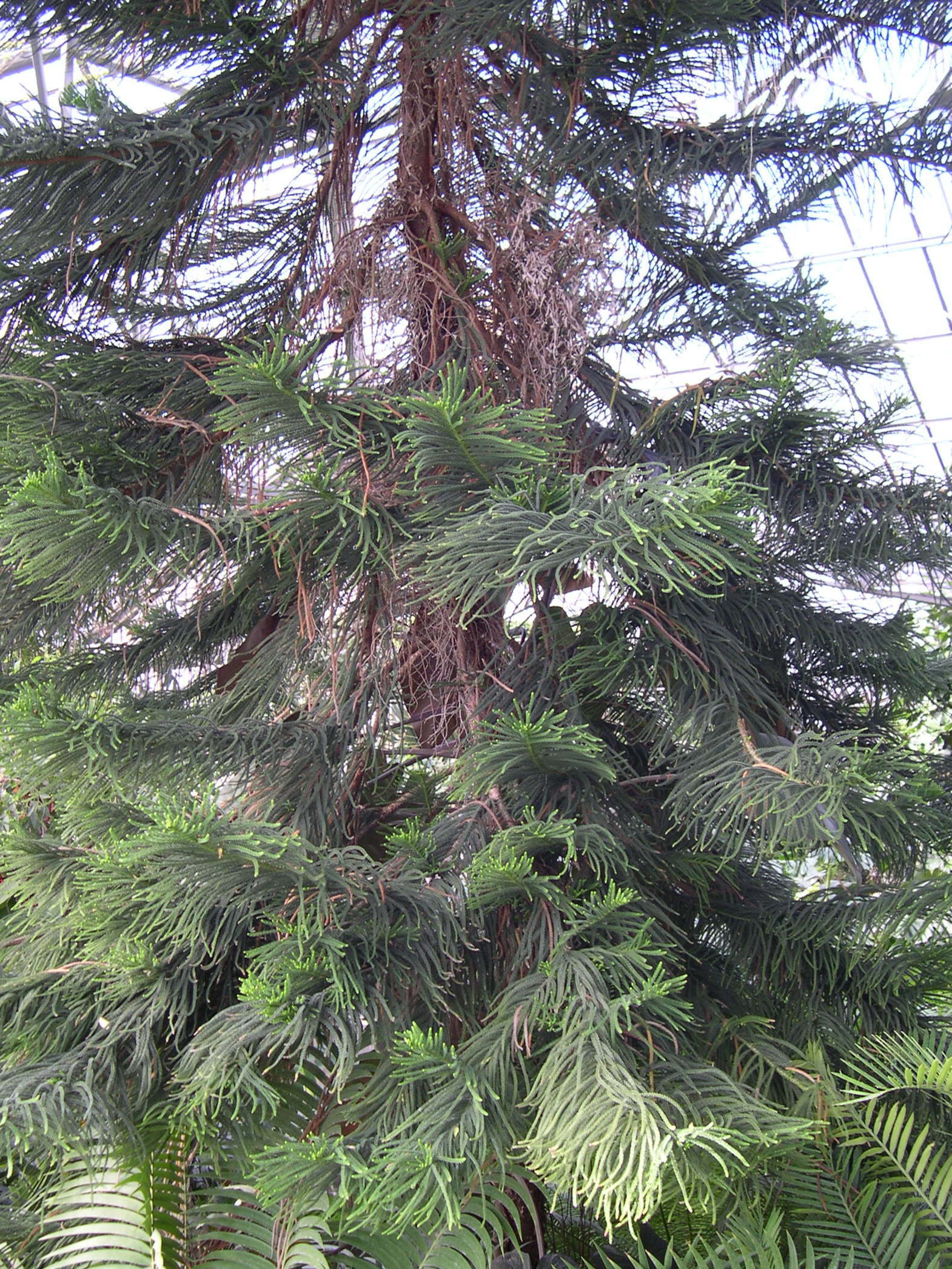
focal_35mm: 38
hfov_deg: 37.7
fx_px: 1393
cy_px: 634
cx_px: 476
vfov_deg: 49.0
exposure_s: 1/51
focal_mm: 8
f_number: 2.8
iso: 100
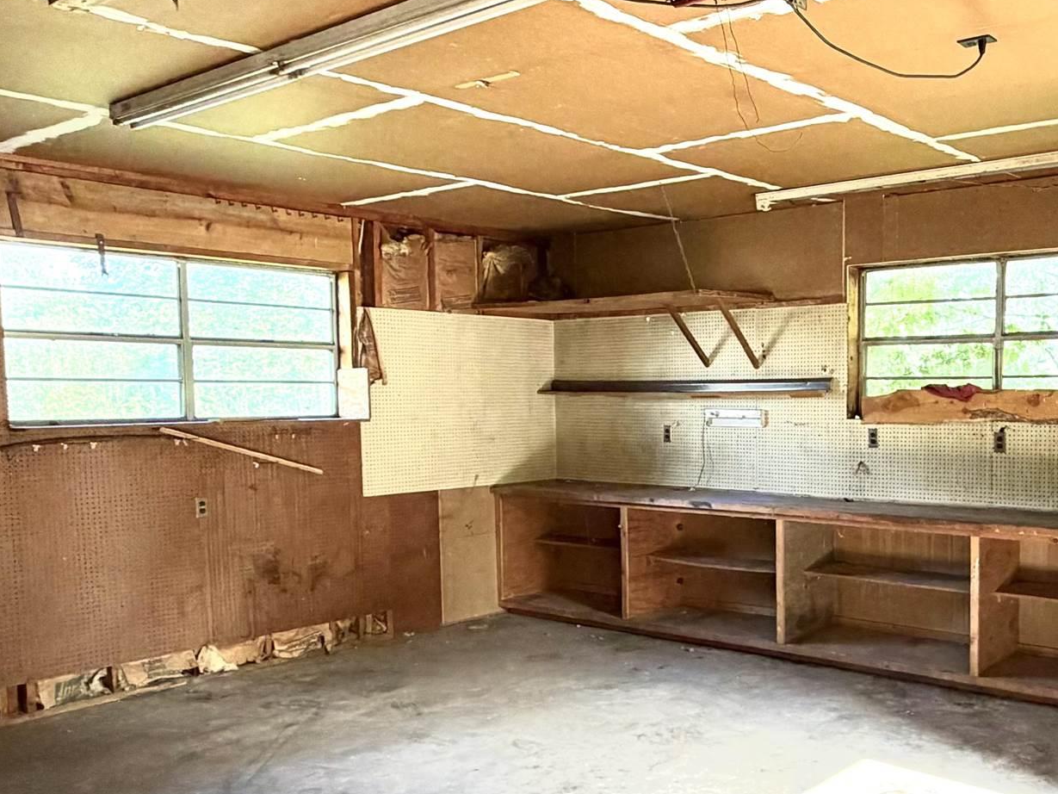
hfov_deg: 50.6
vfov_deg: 40.6
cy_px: 469
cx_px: 783
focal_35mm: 35
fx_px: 1070
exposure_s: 1/121
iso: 125
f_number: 2.2
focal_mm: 2.22
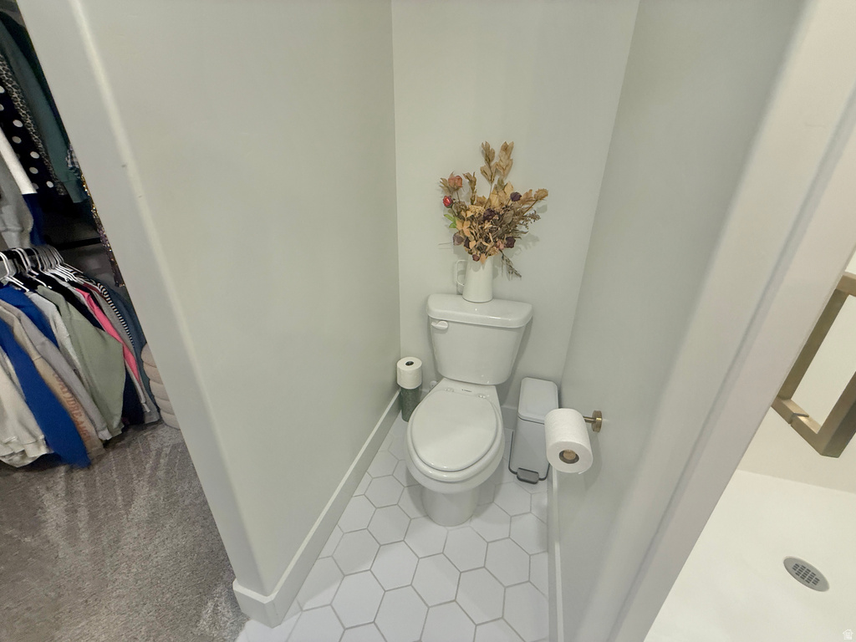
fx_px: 346
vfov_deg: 85.7
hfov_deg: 102.1
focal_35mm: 14
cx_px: 428
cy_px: 321
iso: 200
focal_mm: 2.22
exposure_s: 1/120
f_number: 2.2
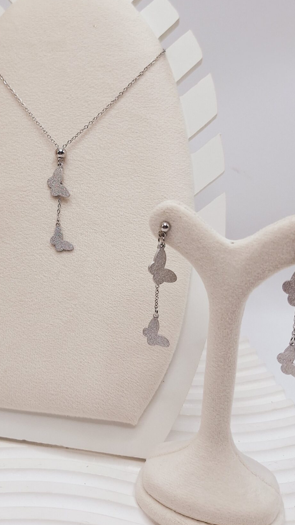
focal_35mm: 39
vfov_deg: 51.4
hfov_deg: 29.7
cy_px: 226
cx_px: 57
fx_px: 542
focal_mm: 5.54
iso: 40
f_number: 1.8
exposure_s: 1/467
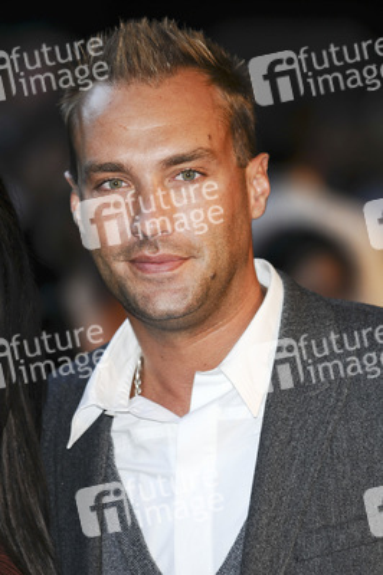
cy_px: 288
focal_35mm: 300
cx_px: 192
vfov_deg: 6.9
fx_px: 4795
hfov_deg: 4.6
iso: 200
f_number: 4
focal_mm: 200
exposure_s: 1/250
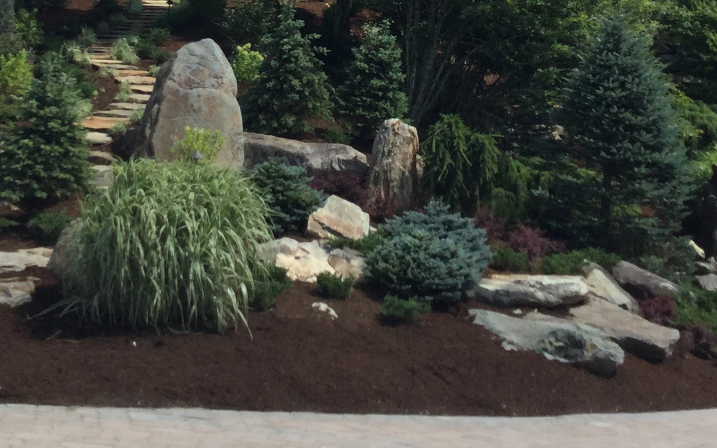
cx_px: 324
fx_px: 1505
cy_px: -164
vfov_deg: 15.9
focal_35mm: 77
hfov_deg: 26.8
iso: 25
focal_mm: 3.3
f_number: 2.4
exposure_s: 1/1456
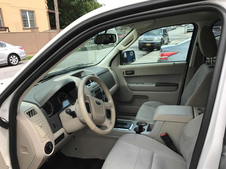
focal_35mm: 28
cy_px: 84
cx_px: 113
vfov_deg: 49.7
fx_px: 183
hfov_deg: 63.4
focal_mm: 3.99
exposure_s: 1/610
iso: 20
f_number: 1.8
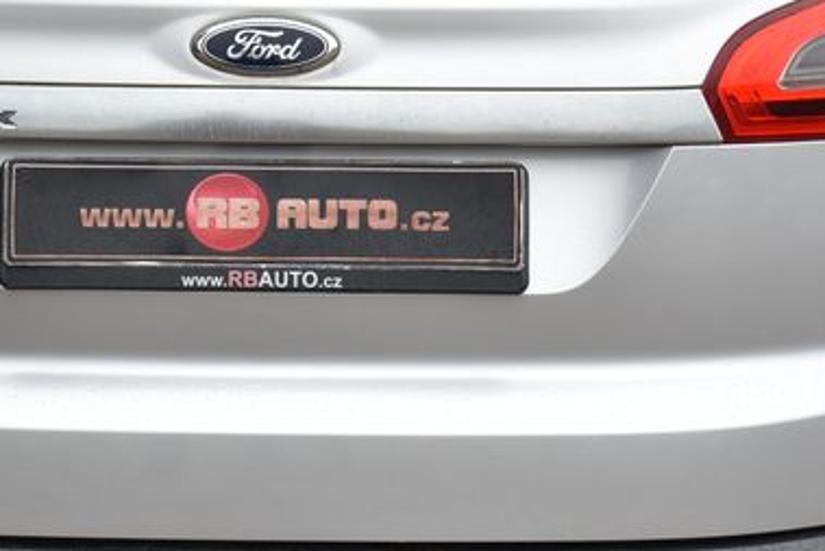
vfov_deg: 10.2
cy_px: 170
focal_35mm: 135
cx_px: 209
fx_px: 3095
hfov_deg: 15.1
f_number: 6.3
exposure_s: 1/160
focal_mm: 50
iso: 500
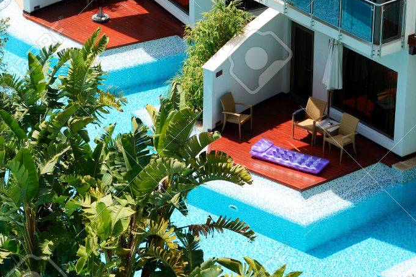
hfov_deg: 15.3
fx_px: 1549
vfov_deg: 10.2
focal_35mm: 134
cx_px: 143
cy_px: 37
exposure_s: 1/400
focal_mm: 70
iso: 100
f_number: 5
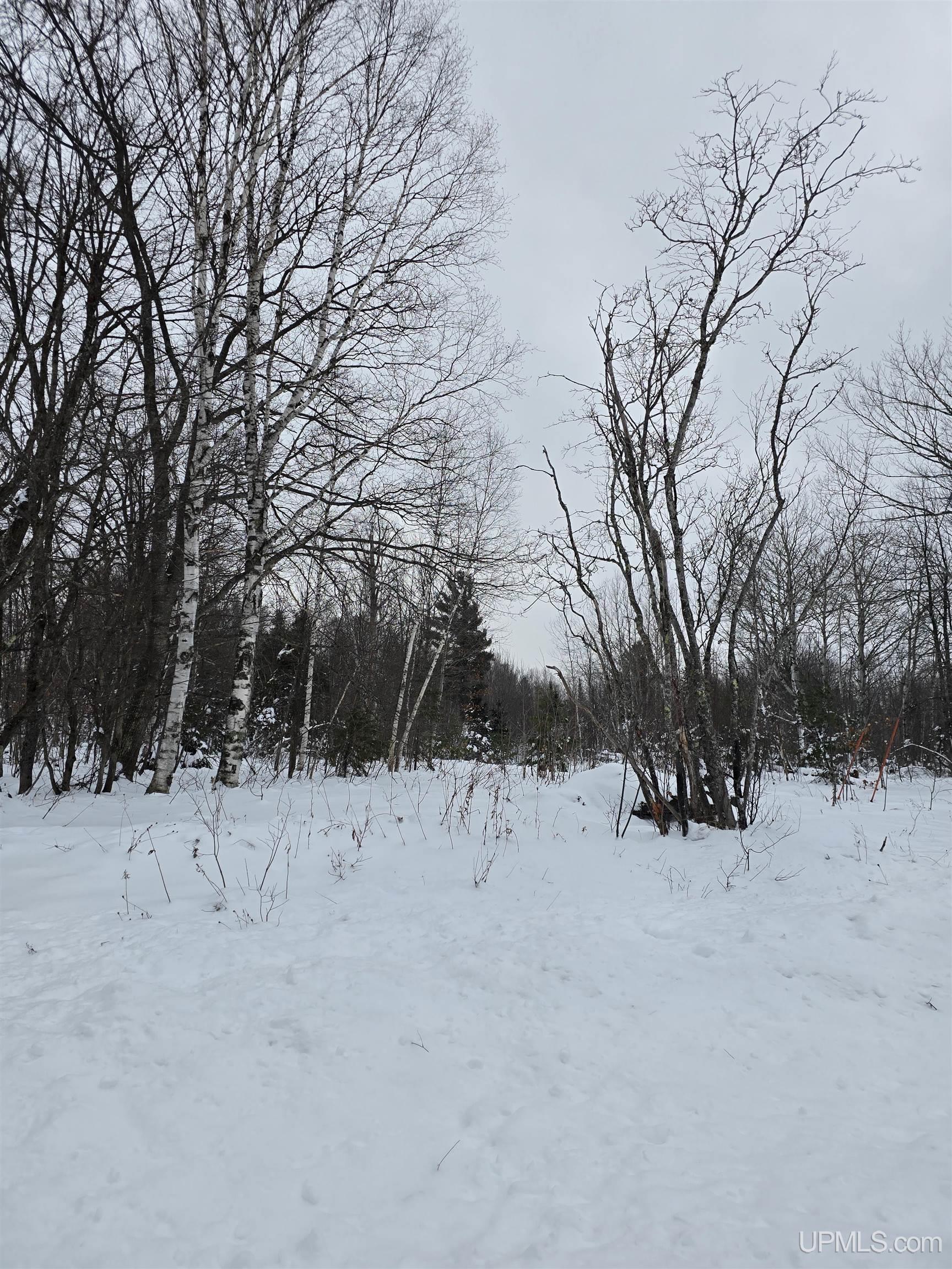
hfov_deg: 58.9
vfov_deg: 73.9
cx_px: 476
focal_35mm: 23
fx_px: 843
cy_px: 634
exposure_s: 1/180
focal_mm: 6.3
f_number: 1.7
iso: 16
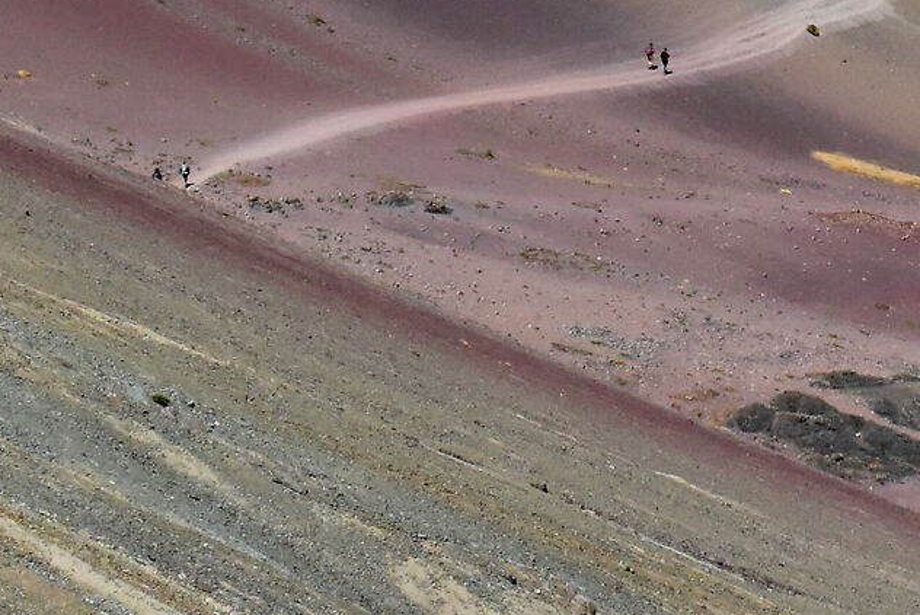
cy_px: -488
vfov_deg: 4.6
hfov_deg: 6.9
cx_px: 1130
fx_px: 7568
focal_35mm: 296
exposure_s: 1/4000
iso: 1600
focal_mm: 52
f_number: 11
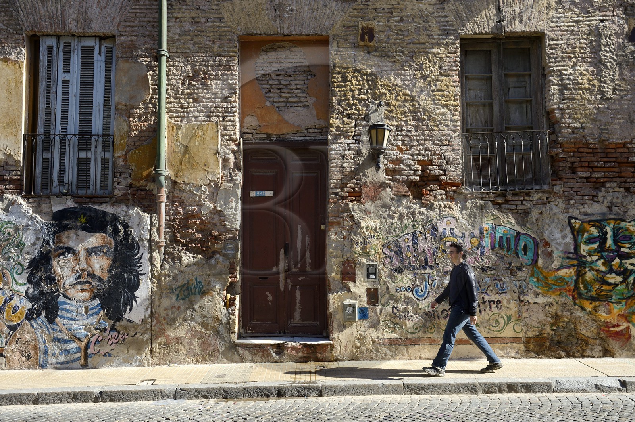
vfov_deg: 41.1
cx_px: 318
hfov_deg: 58.7
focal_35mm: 32
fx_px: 564
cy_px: 211
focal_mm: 32
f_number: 7.1
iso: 200
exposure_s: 1/250
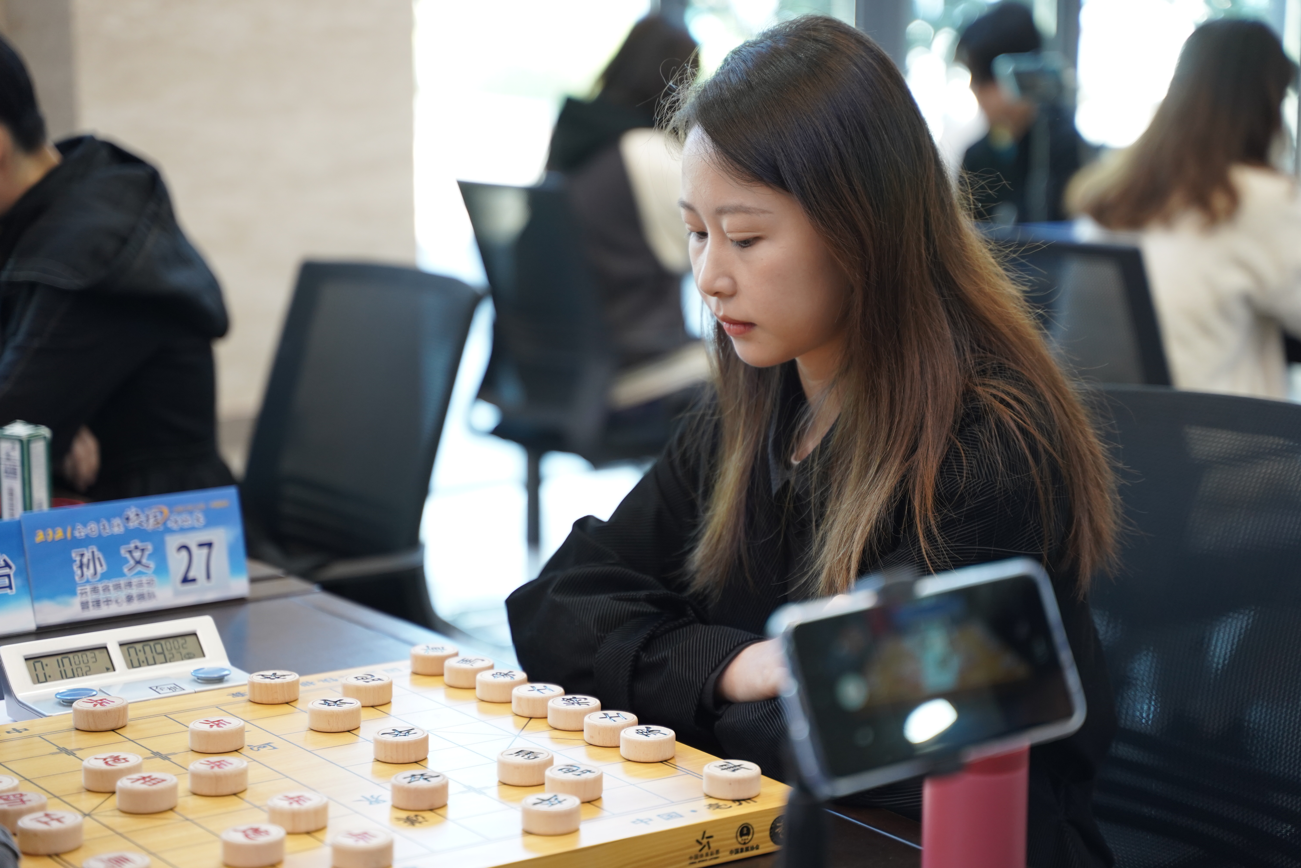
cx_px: 650
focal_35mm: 71
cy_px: 434
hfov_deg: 28.5
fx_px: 2566
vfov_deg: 19.2
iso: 1250
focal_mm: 71
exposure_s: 1/60
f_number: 2.8
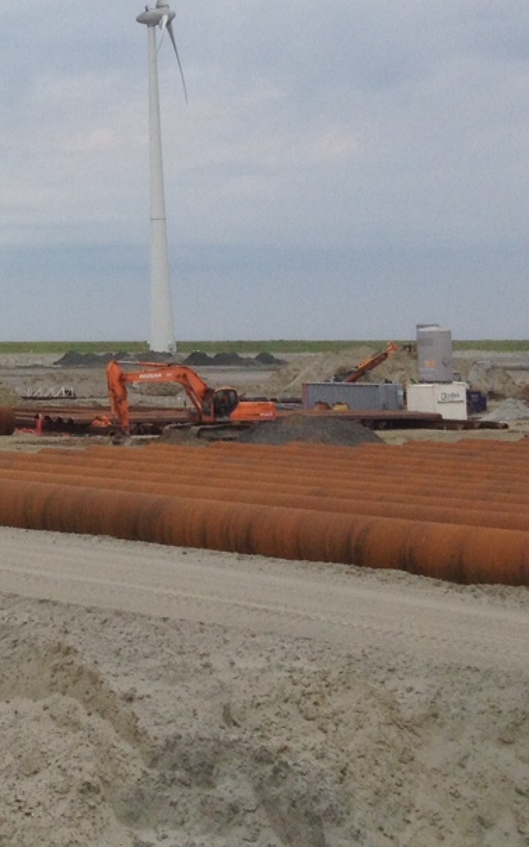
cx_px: -315
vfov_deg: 20.4
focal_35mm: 100
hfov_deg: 12.3
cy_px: 109
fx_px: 2307
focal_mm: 4.28
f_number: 2.4
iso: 50
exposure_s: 1/3067
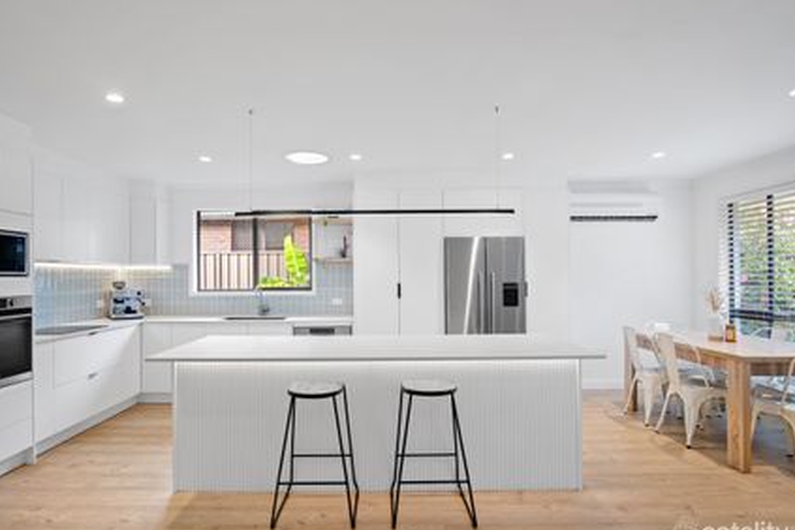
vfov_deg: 61.9
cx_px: 378
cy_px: 277
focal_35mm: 20
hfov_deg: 83.9
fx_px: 442
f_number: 7.1
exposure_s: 1/8
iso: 320
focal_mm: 18
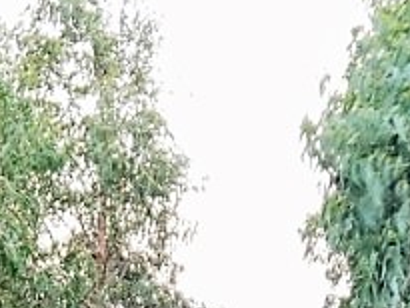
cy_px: 612
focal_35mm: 219
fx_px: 2595
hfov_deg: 9.0
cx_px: 222
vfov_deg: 6.6
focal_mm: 6
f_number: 2.4
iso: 80
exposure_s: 1/30
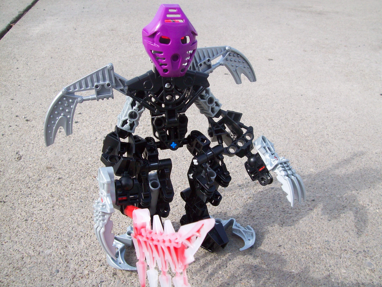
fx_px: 397
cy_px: 144
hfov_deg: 51.4
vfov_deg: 39.7
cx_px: 191
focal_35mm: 36
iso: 80
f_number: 4.8
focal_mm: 6
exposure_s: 1/316
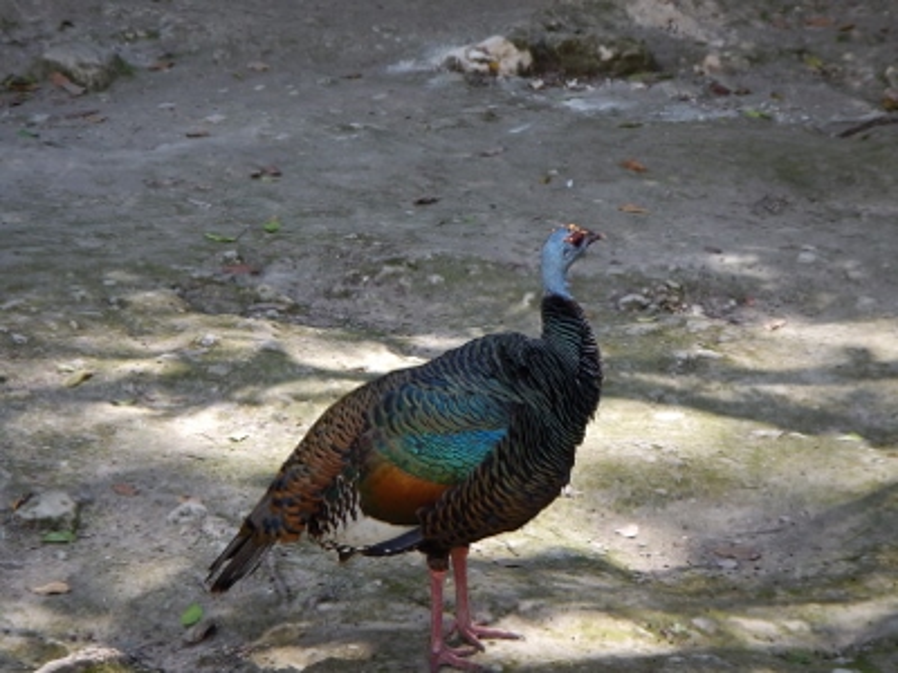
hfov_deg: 16.8
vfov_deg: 12.7
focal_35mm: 117
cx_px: 449
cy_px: 336
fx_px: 3035
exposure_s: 1/60
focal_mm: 21
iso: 125
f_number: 4.7
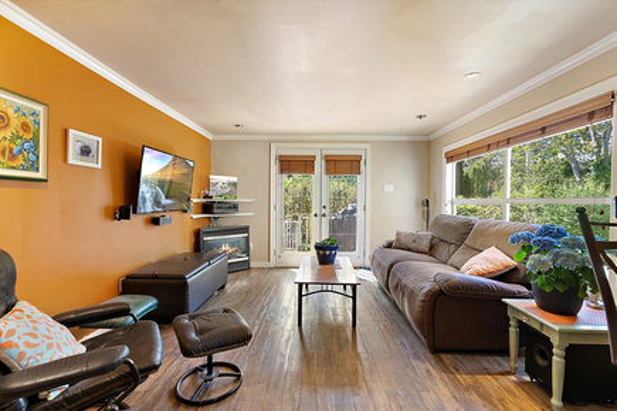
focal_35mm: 16
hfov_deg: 96.7
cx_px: 308
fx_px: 274
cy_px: 206
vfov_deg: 73.7
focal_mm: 16
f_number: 7.1
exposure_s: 1/3
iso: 320
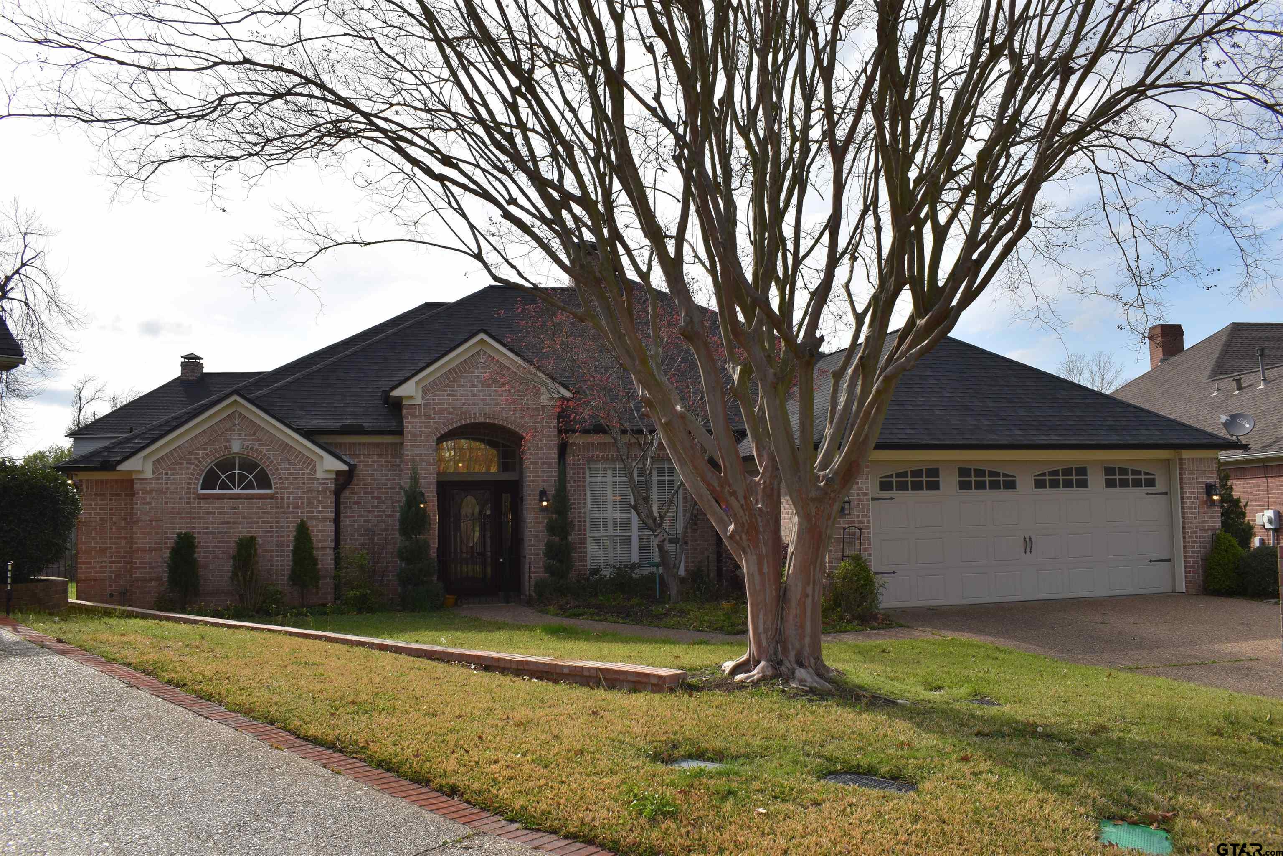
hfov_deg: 61.9
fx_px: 1069
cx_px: 642
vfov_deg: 43.6
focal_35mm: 30
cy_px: 428
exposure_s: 1/200
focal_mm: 20
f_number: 11
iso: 100
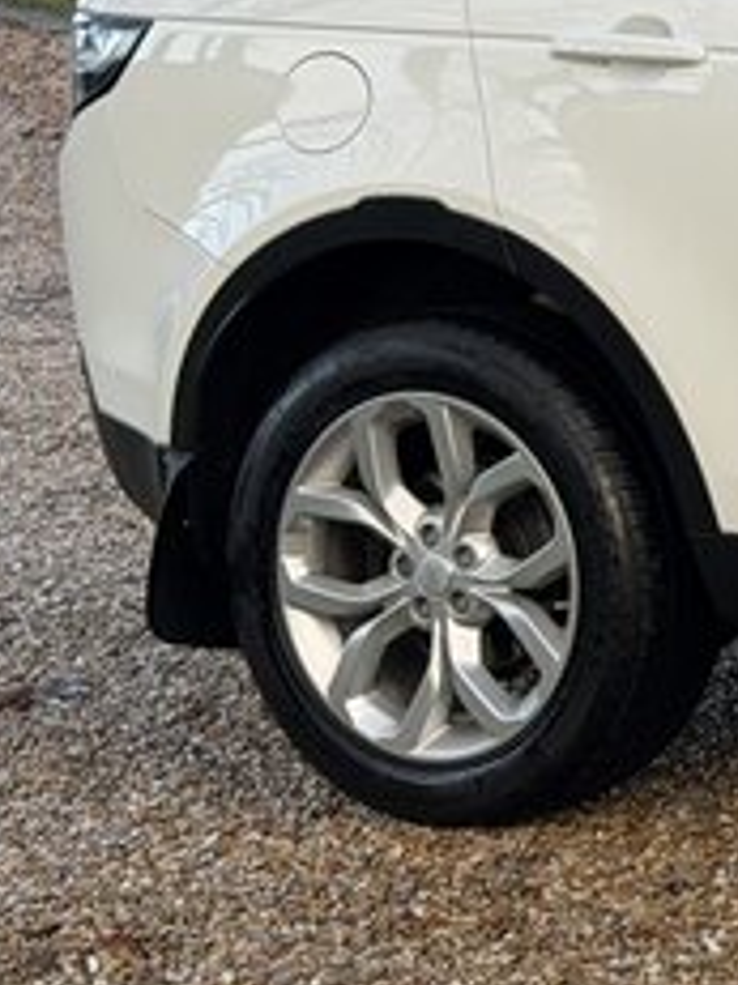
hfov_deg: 8.3
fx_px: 4723
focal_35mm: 166
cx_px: 1655
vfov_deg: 11.8
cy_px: 94
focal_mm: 6.76
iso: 50
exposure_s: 1/160
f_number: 1.78
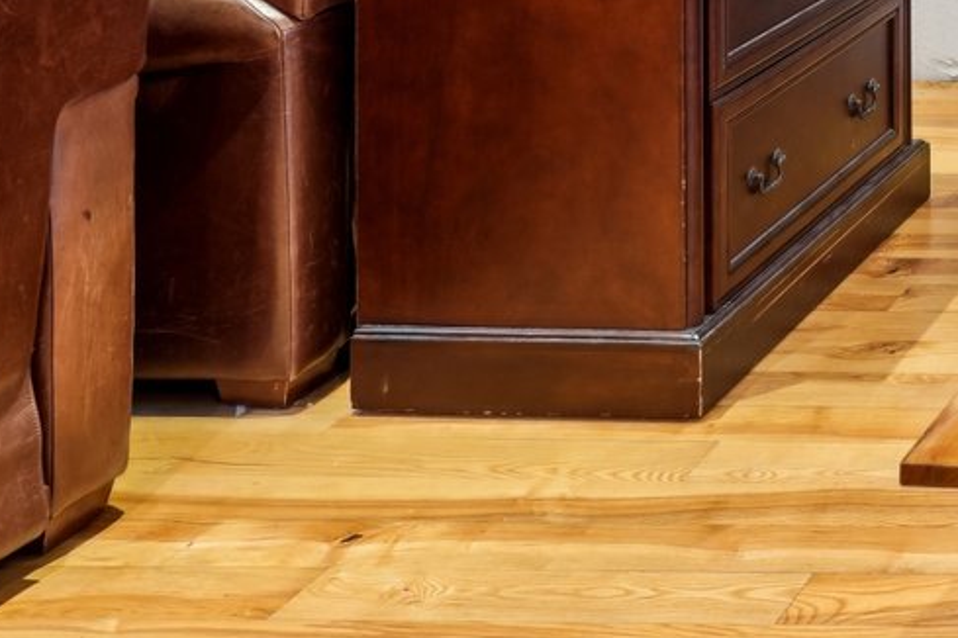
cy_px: -498
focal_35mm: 67
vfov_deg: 16.9
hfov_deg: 21.4
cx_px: 1663
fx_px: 1783
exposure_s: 1/3.33
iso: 400
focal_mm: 16
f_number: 8
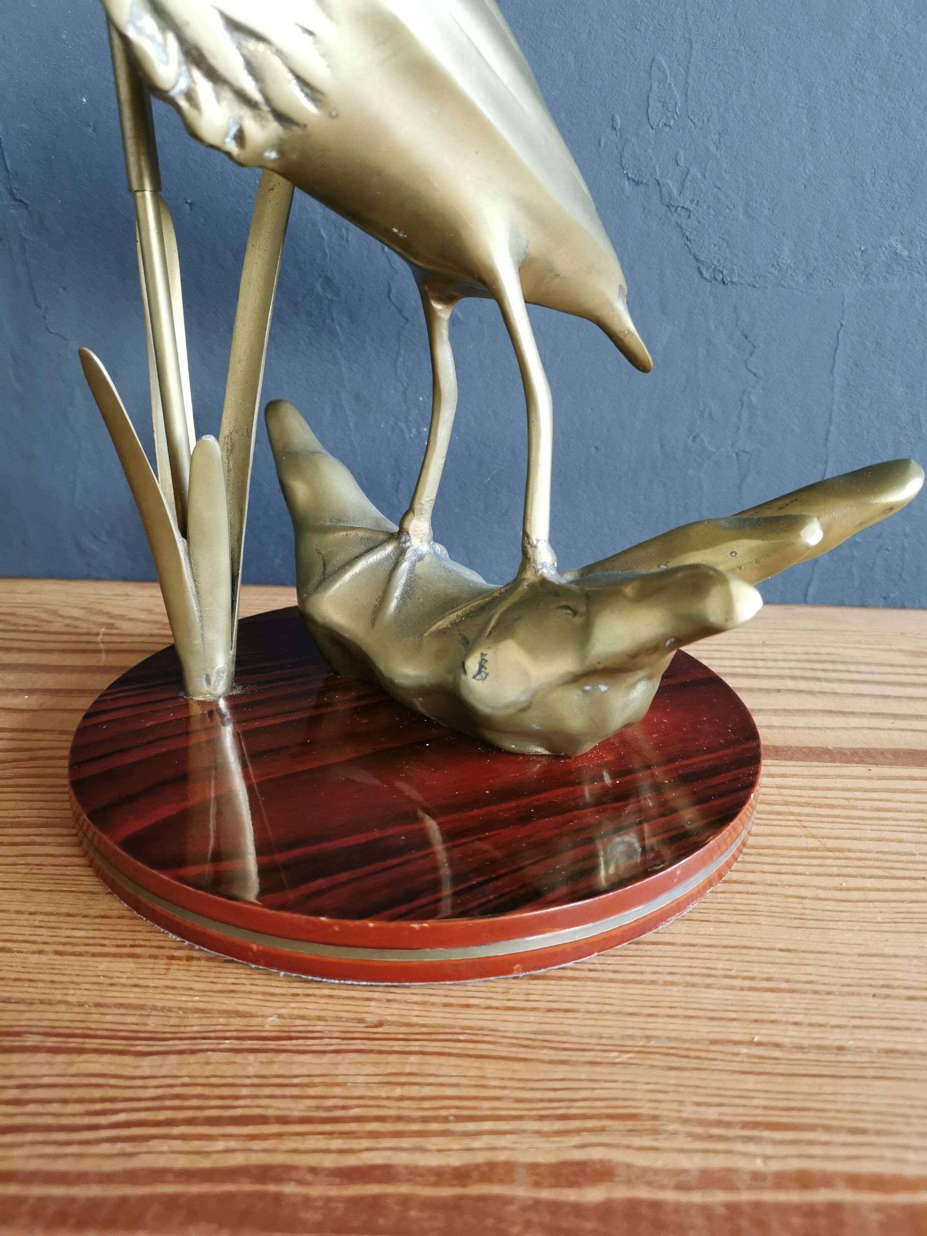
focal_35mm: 27
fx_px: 964
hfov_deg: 51.4
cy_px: 618
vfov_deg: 65.3
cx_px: 464
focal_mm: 5.58
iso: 250
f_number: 1.8
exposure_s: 1/50
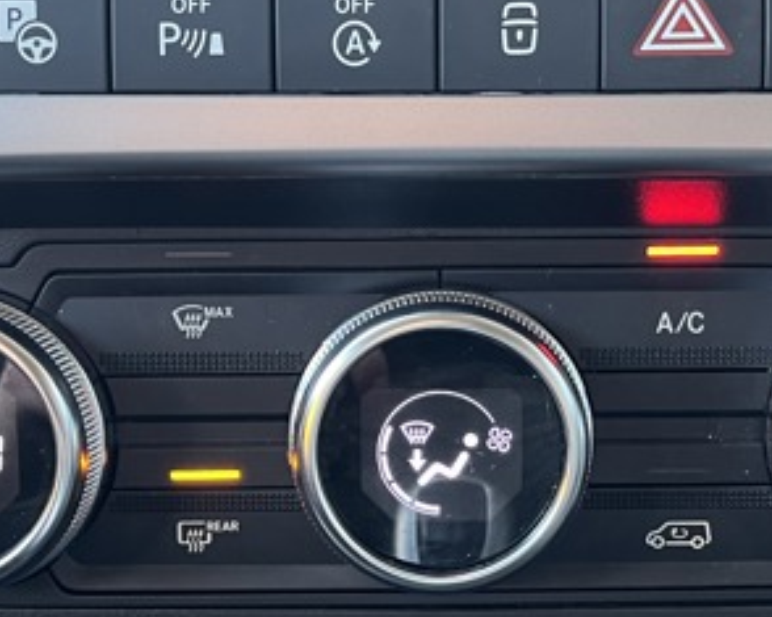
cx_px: 431
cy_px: 417
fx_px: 1576
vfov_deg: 22.1
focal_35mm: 69
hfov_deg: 27.5
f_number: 1.6
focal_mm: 5.1
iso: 320
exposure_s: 1/55
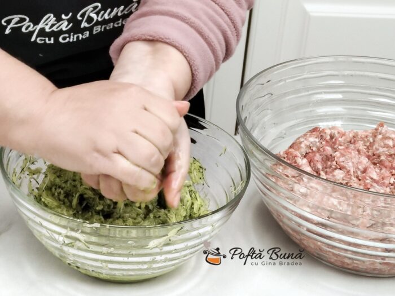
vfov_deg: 14.6
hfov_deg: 19.4
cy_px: 148
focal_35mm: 101
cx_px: 198
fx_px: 1153
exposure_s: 1/50
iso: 278
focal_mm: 5.25
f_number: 1.75
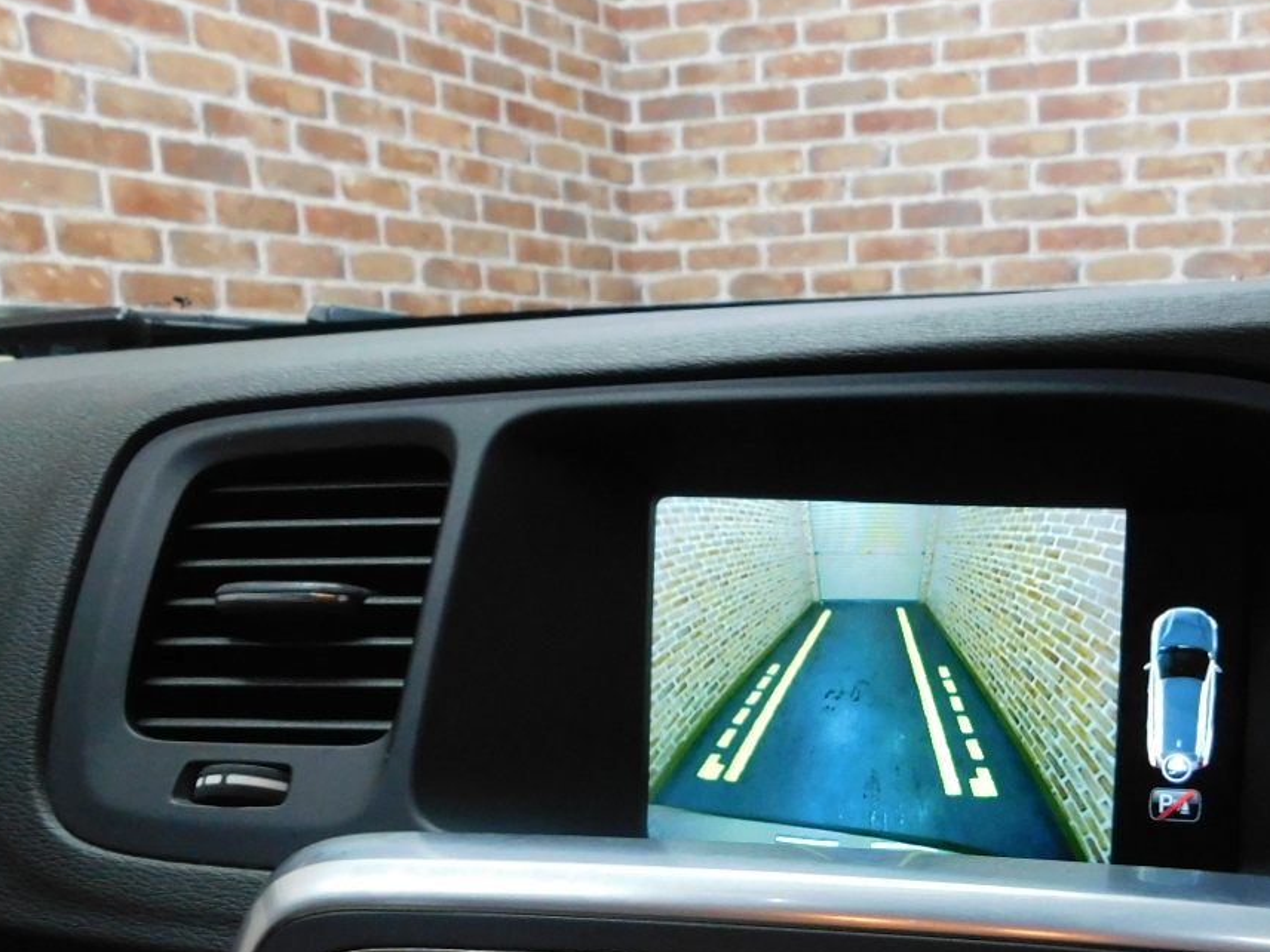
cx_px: 909
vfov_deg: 32.4
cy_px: 805
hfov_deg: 42.8
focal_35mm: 43
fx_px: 1578
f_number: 3
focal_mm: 4
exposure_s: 1/30
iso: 360
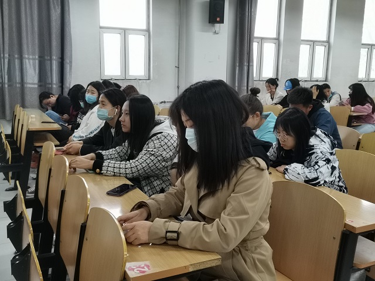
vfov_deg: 40.7
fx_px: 379
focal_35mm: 35
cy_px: 140
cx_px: 188
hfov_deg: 52.6
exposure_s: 1/50
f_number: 1.8
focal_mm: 4.75
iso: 200
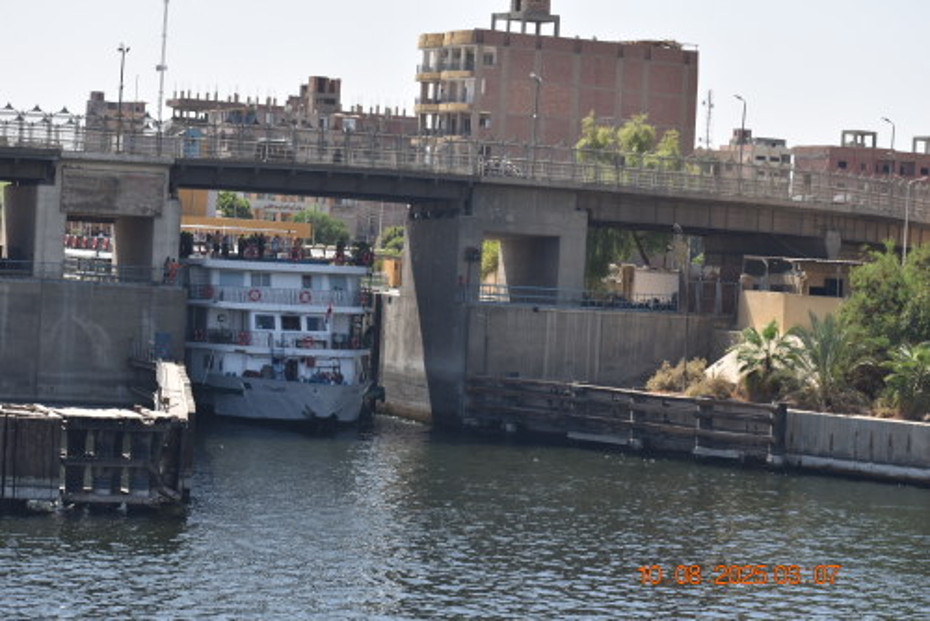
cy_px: 310
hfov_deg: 19.4
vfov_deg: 13.1
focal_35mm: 105
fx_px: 2714
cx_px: 465
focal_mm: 70
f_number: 7.1
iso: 100
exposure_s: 1/320
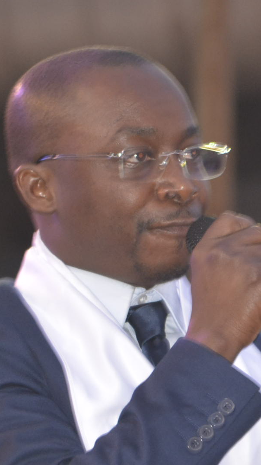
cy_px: 230
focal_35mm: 547
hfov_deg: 2.2
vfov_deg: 3.9
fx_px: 6737
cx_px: 196
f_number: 4.8
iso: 1100
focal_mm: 125
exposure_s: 1/60
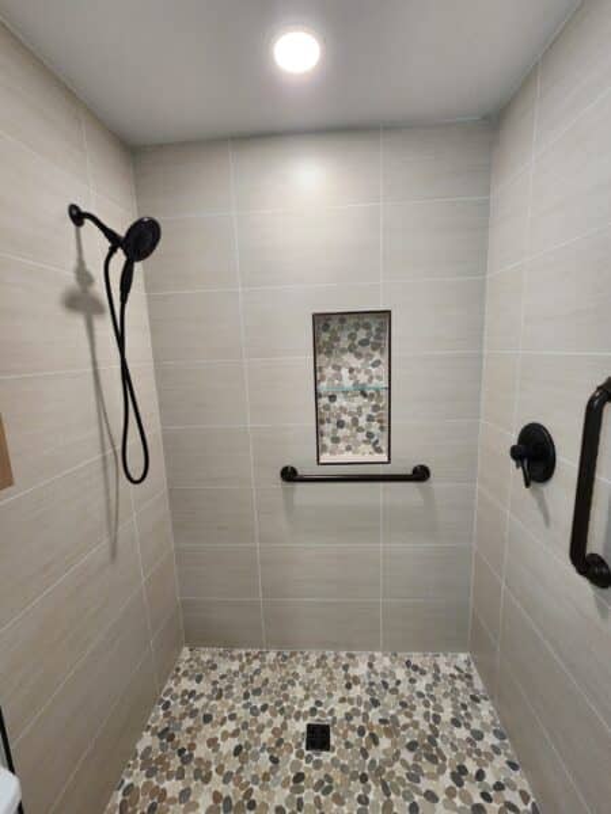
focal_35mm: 13
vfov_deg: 106.2
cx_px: 306
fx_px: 306
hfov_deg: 89.9
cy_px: 407
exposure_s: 1/60
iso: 125
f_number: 2.2
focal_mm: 2.2
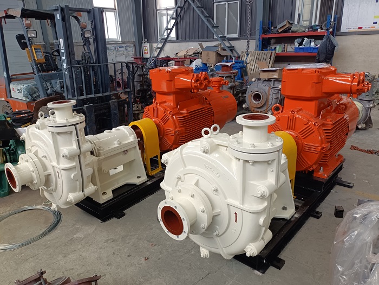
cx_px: 190
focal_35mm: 25
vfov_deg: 54.9
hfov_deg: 69.4
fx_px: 274
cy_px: 142
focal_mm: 4.71
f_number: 1.79
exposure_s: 1/102
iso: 100
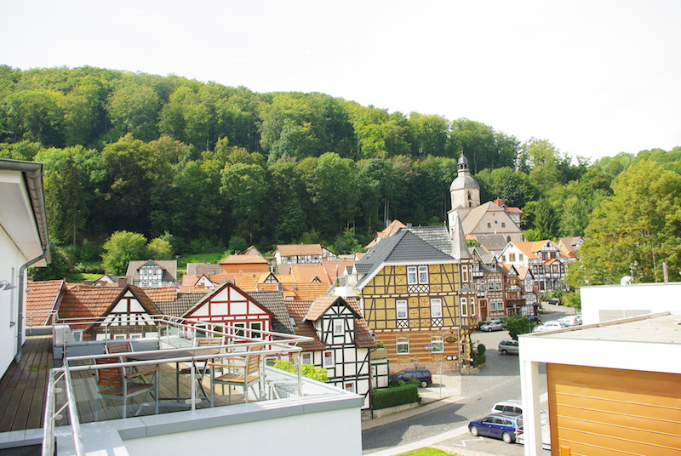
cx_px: 340
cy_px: 228
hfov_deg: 67.3
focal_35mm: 27
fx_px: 511
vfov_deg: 48.1
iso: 200
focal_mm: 18
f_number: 11
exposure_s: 1/180
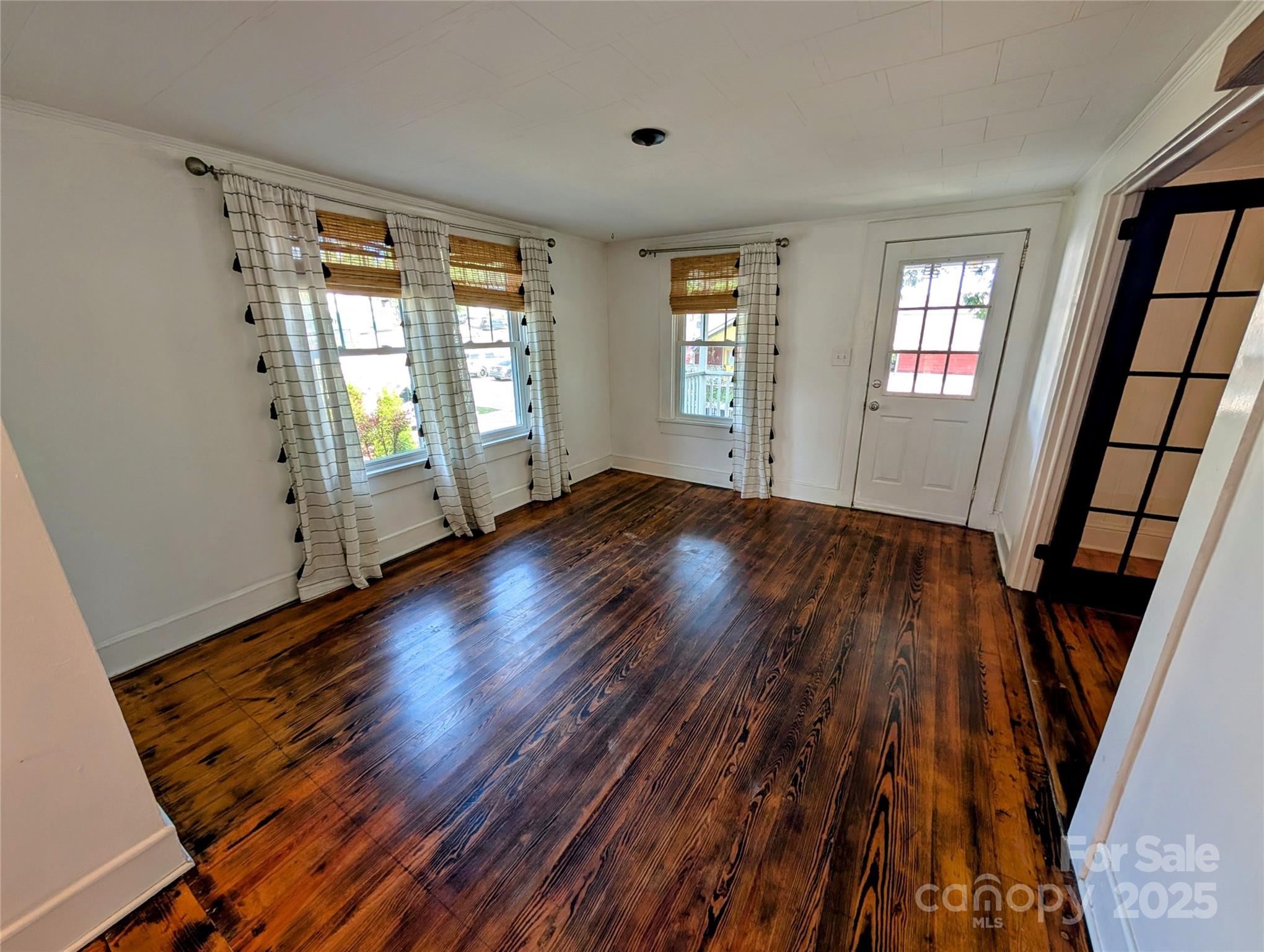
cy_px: 476
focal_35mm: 12
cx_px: 632
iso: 104
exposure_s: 1/120
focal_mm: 2.02
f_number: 1.7
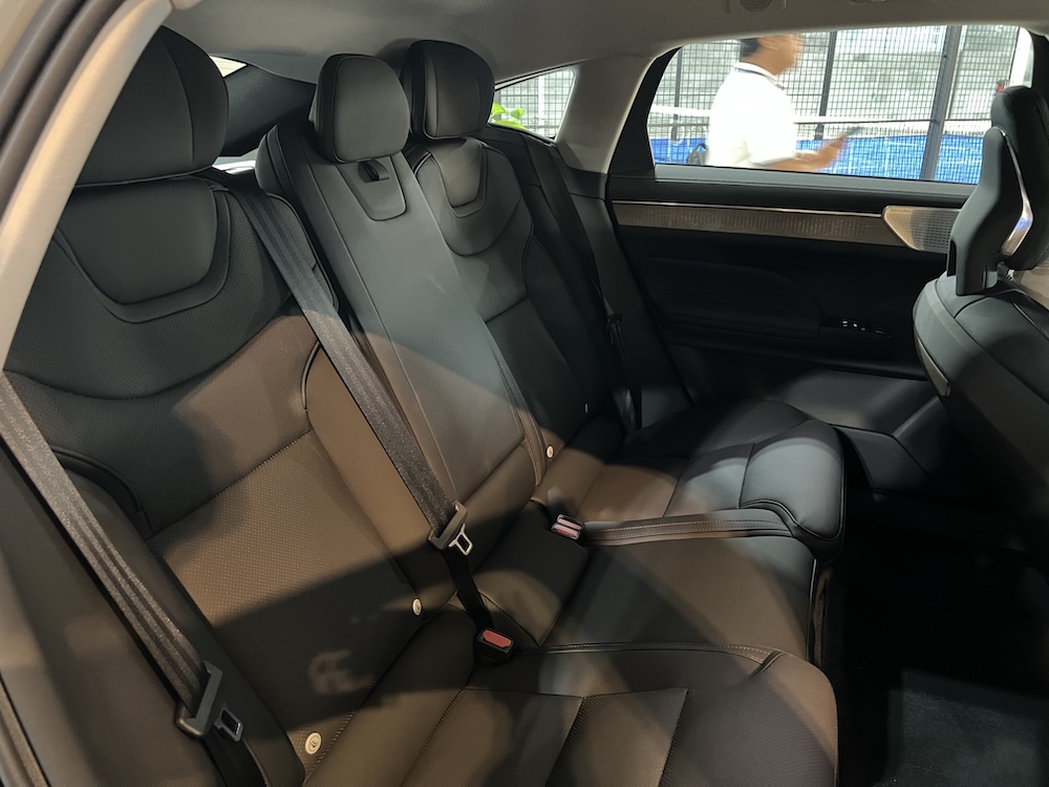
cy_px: 394
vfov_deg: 53.1
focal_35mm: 26
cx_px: 524
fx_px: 788
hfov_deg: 67.3
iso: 800
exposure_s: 1/25
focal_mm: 5.7
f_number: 1.5
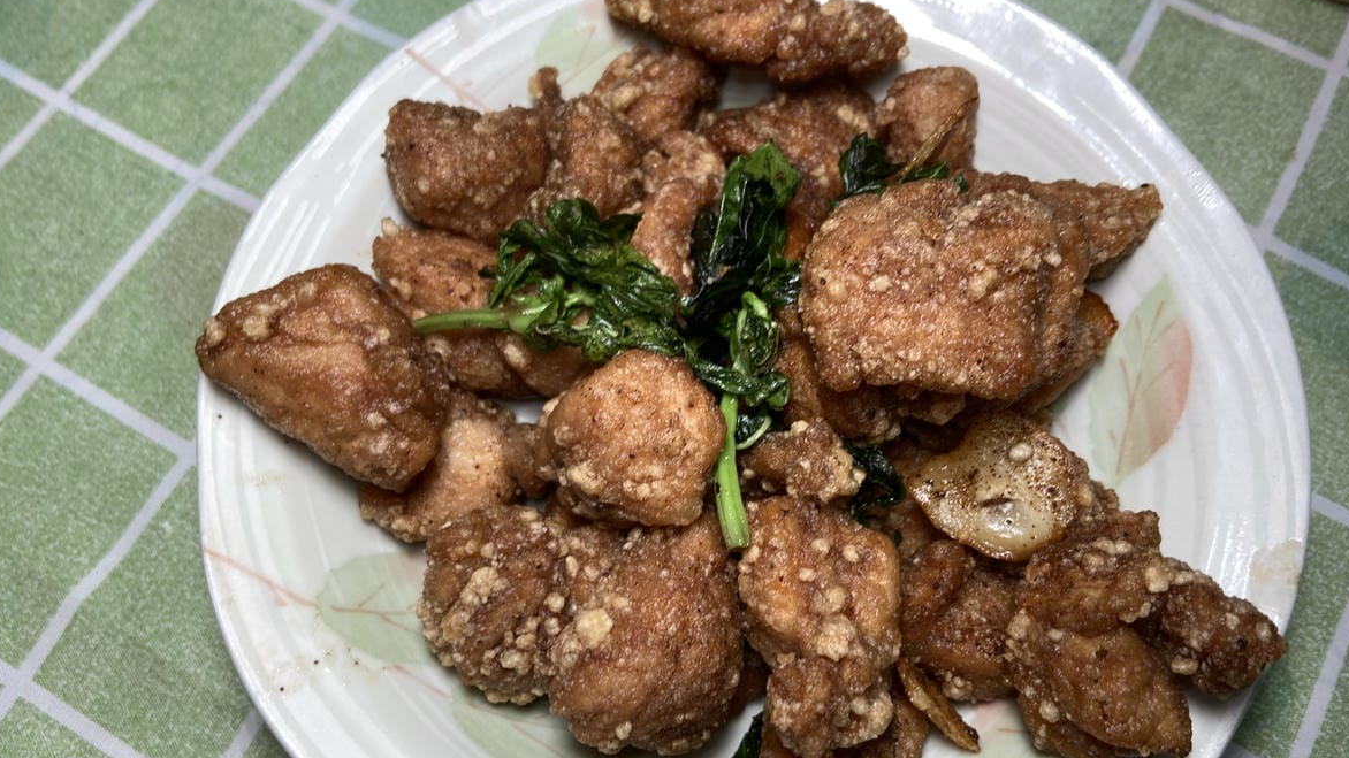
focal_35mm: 29
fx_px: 1037
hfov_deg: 66.1
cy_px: 393
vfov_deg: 40.2
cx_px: 683
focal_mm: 4.25
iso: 32
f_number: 1.8
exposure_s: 1/120
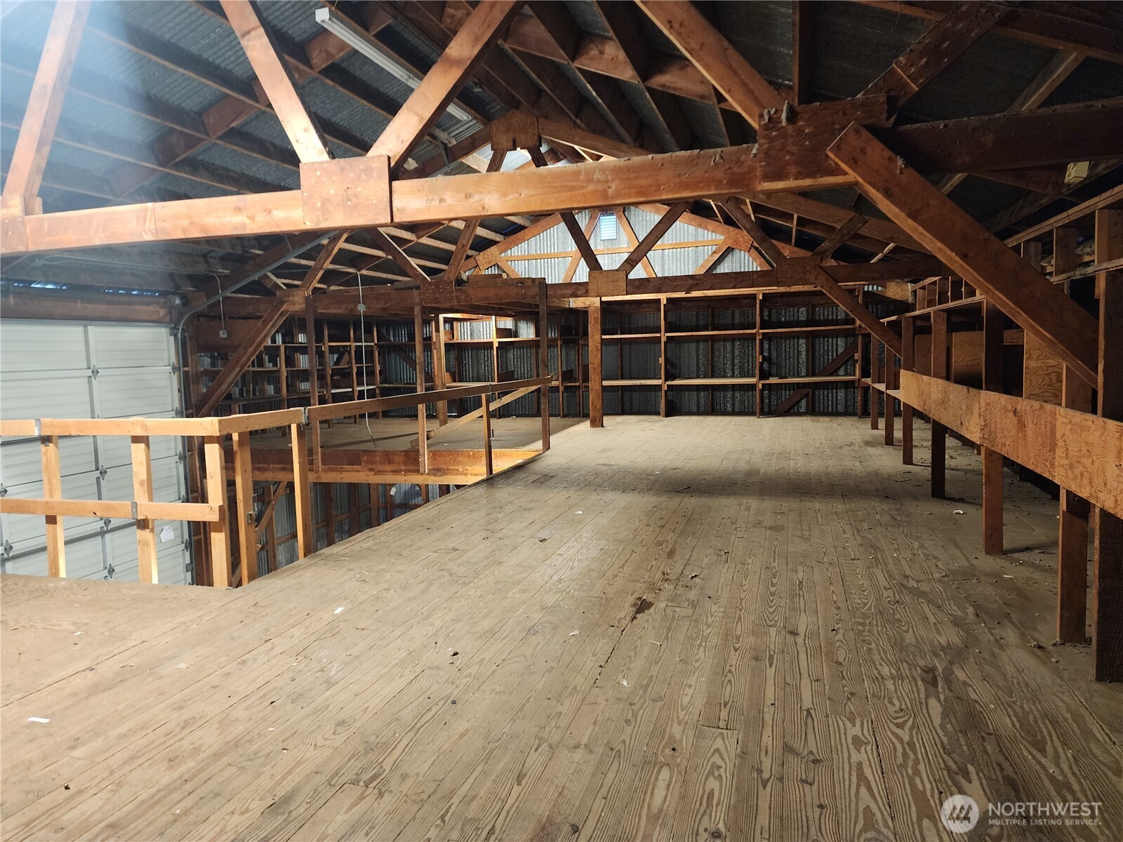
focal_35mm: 23
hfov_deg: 73.9
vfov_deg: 58.9
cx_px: 562
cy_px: 421
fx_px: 746
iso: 500
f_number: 1.8
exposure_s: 1/30
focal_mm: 6.4
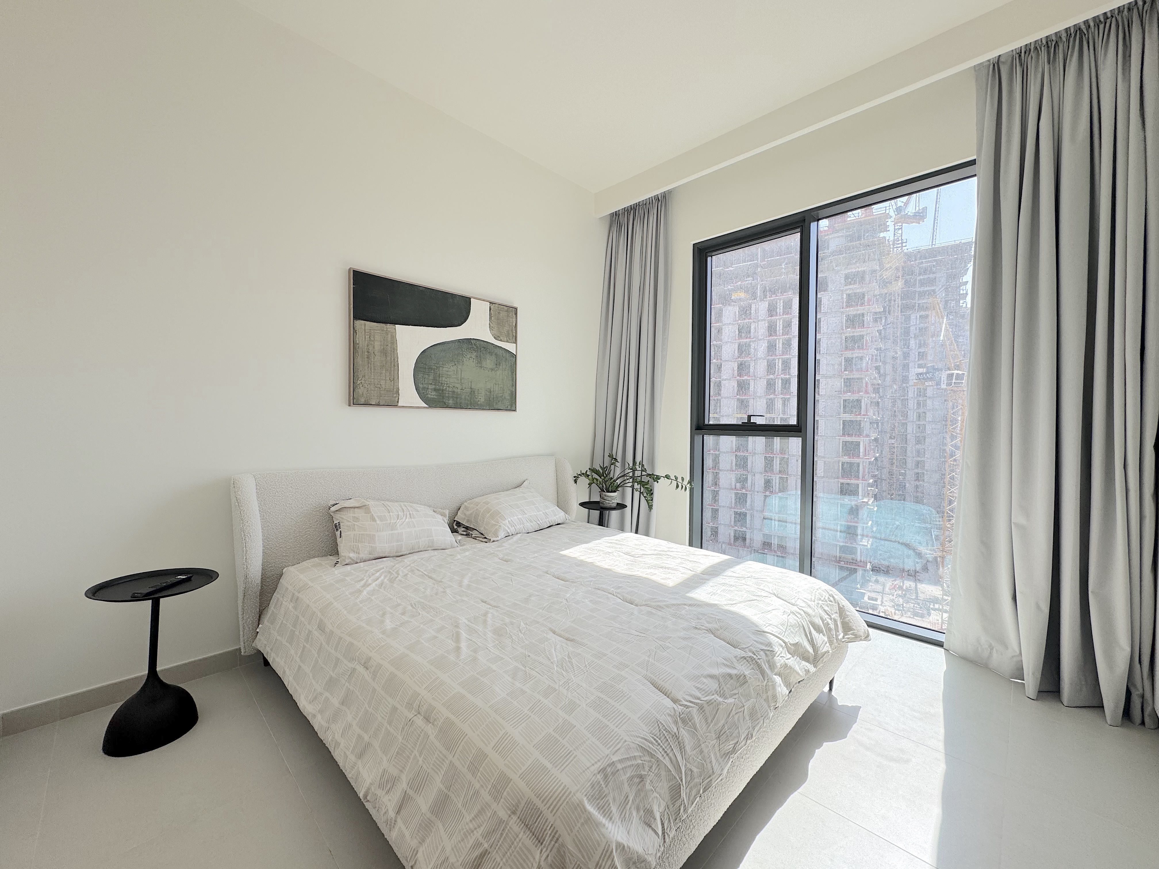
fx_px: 469
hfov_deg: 102.1
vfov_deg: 85.7
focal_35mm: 14
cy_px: 434
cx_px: 580
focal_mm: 2.22
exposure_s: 1/479
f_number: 2.2
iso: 40
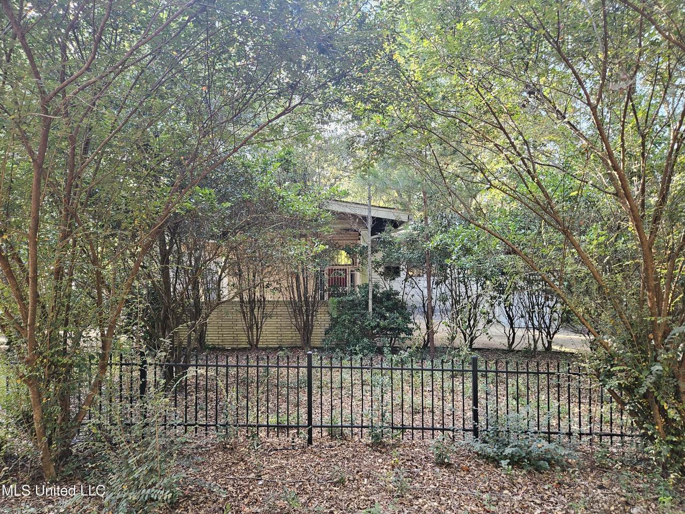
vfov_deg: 58.9
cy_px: 257
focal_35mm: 23
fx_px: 455
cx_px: 342
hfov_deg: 73.9
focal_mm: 5.4
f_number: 1.8
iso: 100
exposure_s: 1/120
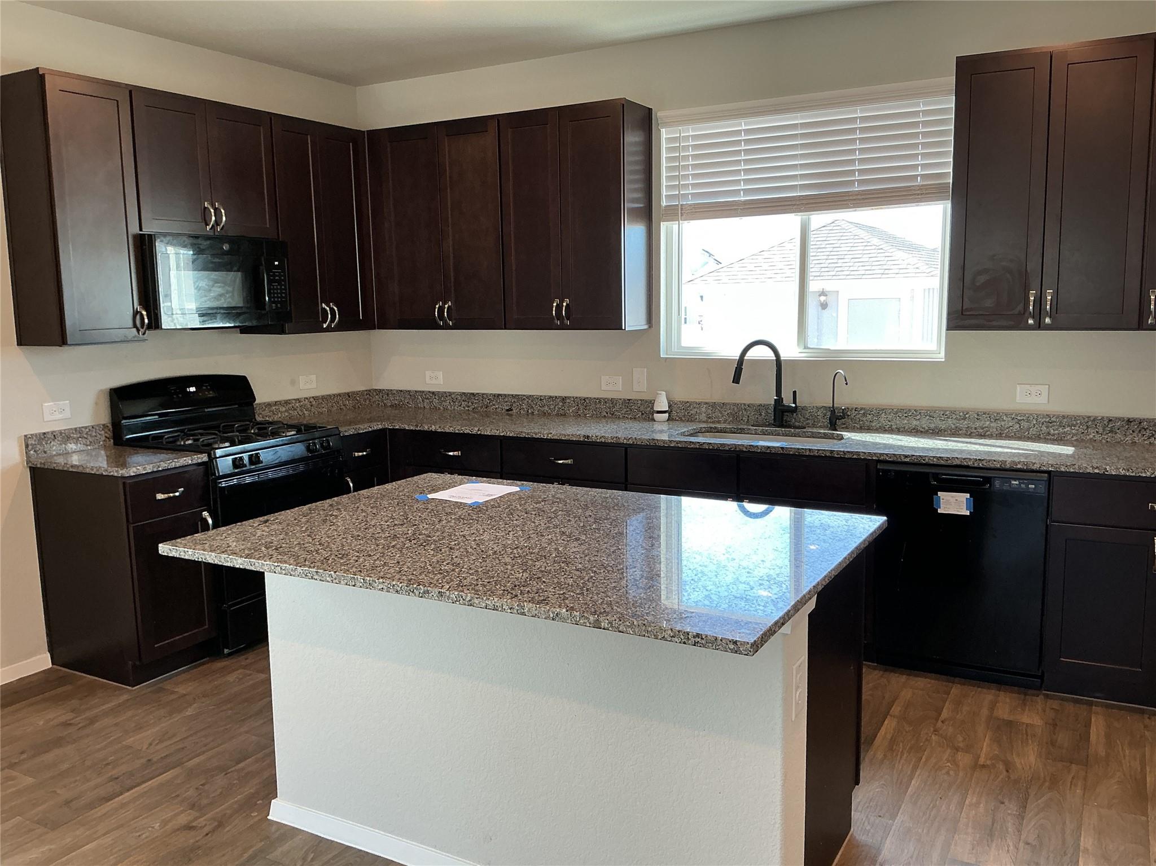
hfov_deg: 61.7
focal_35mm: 29
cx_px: 578
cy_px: 433
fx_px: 968
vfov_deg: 48.2
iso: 40
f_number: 1.8
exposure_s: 1/60
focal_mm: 3
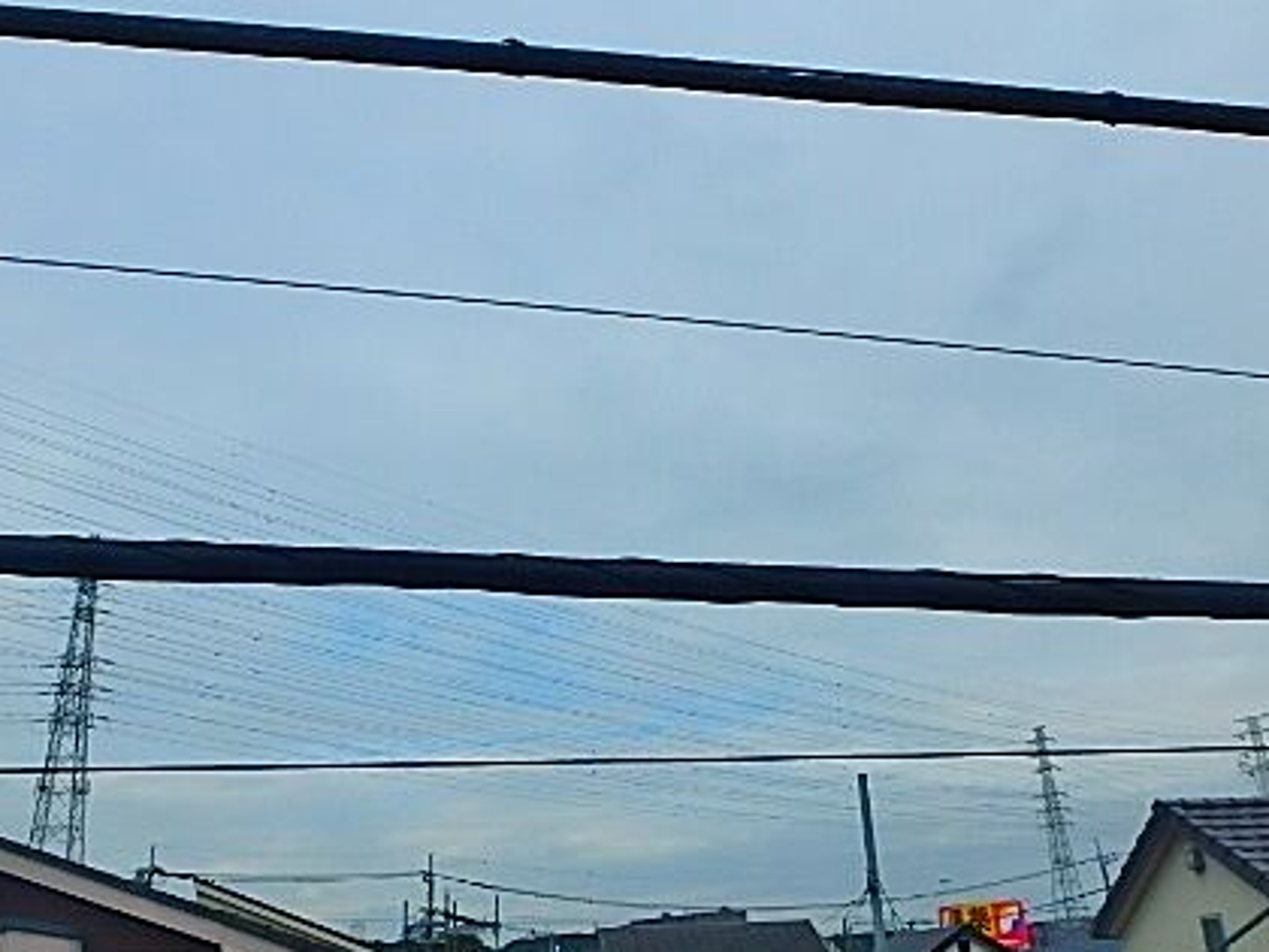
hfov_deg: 56.8
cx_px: 601
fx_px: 1173
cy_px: 508
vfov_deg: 44.1
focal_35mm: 32
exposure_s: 1/800
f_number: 6
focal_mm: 3.7
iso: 125
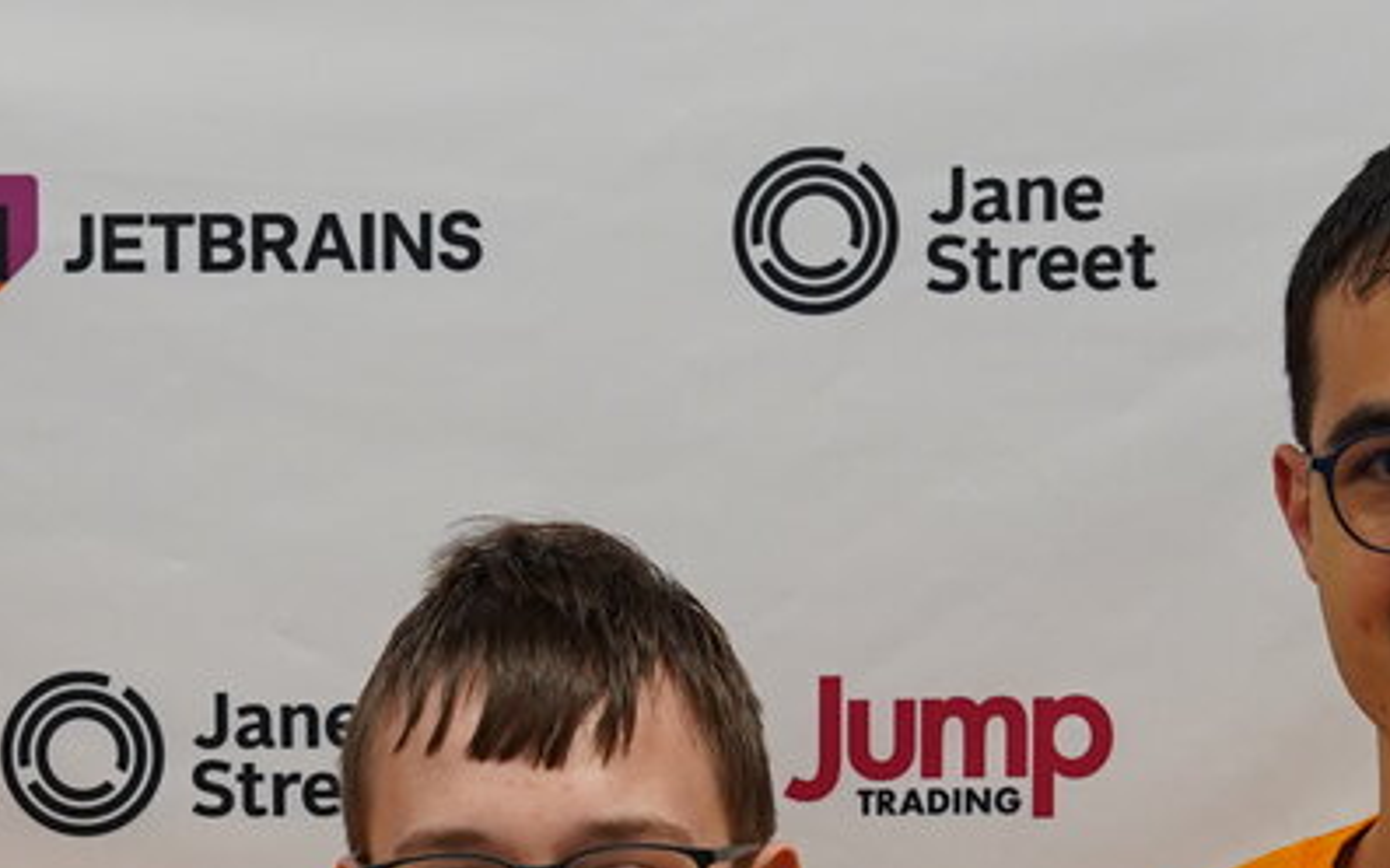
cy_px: 1718
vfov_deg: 6.1
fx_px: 7878
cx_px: 564
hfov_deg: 10.1
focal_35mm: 208
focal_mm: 50
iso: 640
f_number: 2.8
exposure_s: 1/50
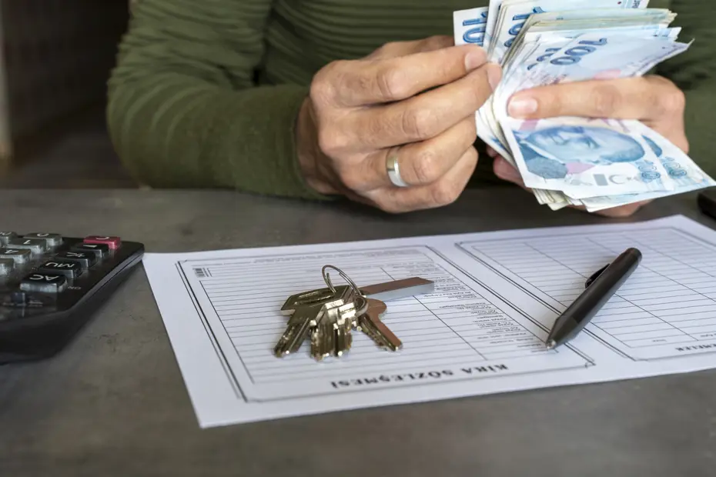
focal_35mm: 51
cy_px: 238
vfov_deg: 26.5
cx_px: 358
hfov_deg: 38.9
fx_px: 1014
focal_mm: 51
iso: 100
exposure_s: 1/5
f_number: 8
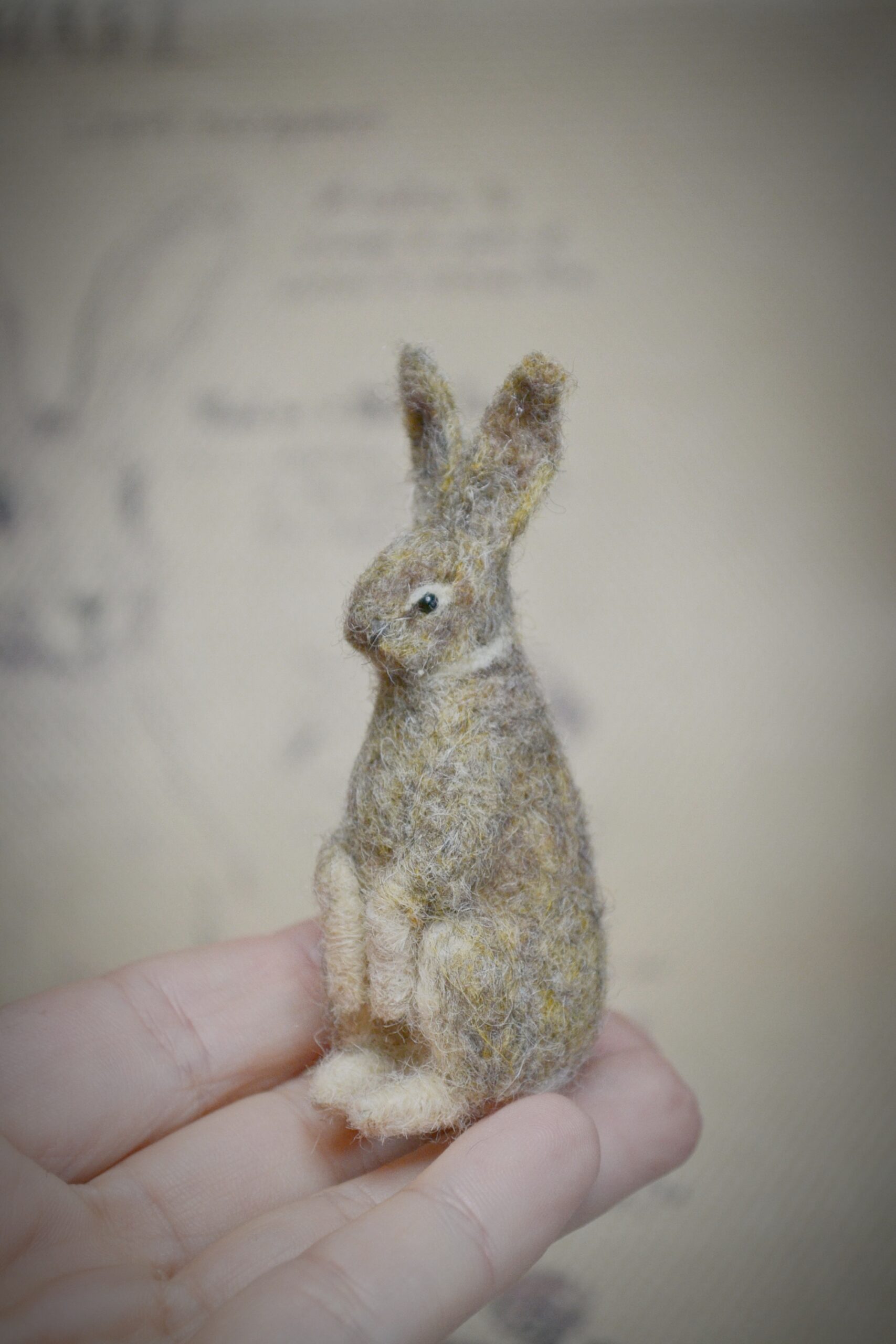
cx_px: 448
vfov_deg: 24.6
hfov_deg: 16.6
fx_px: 3079
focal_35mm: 82
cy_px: 672
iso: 800
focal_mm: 55
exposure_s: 1/200
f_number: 6.3
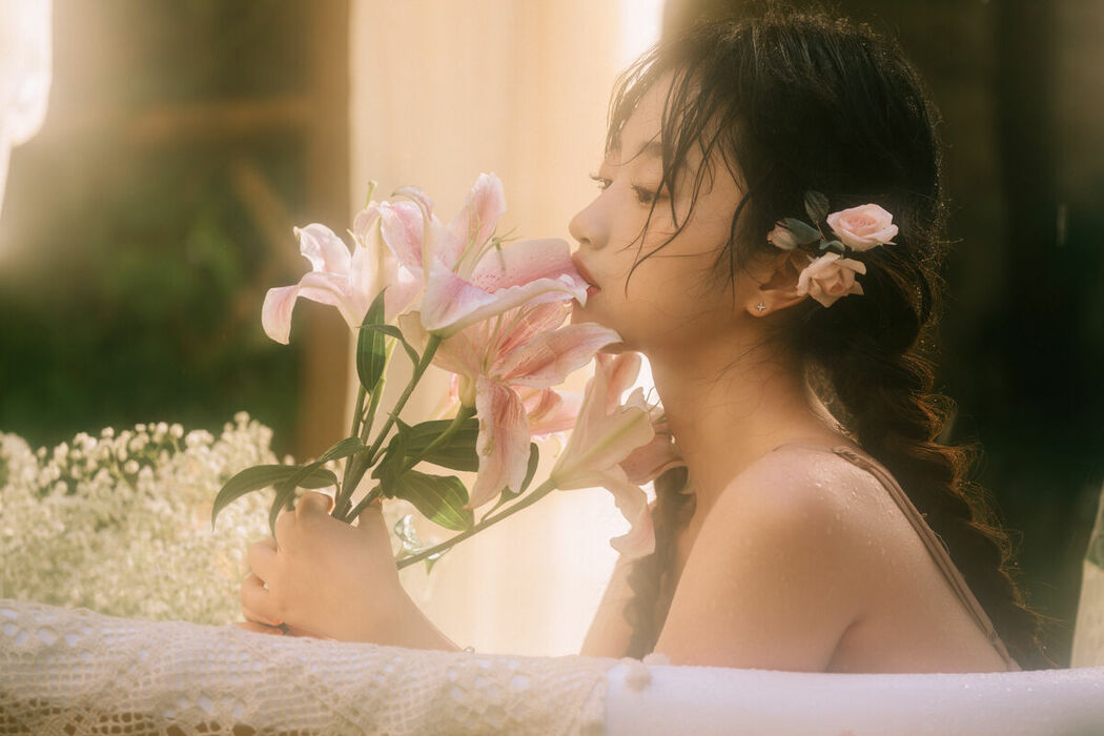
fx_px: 6102
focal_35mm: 199
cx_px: 552
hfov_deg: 10.3
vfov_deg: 6.9
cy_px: 368
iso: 100
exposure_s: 1/160
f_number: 4
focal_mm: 200
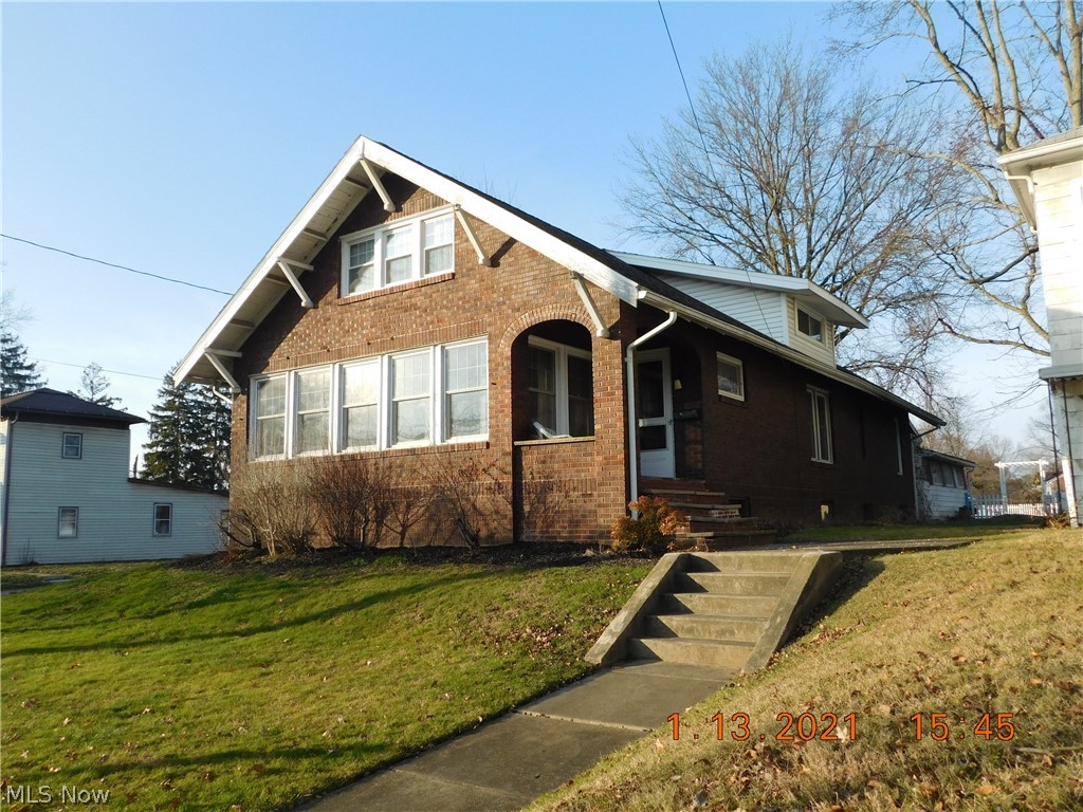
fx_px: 876
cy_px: 406
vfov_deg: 49.7
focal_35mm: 28
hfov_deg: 63.4
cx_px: 542
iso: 125
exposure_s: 1/640
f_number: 3.2
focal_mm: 4.9
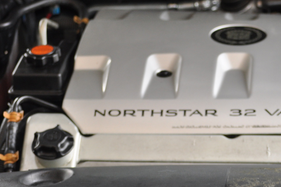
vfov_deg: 8.9
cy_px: 64
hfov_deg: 13.2
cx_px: 252
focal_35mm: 154
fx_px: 1200
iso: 560
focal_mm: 55
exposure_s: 1/125
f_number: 4
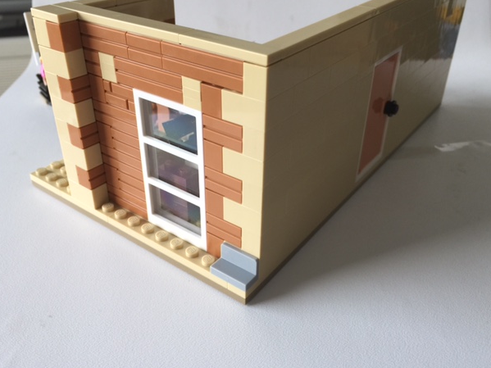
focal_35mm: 31
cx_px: 244
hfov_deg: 58.4
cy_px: 182
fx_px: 440
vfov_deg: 45.4
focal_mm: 4.15
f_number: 2.2
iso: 32
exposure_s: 1/40
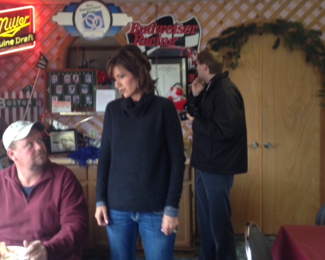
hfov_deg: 37.1
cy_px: 104
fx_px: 481
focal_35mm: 50
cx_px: 125
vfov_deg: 30.2
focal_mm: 4.28
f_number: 2.4
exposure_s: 1/20
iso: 50
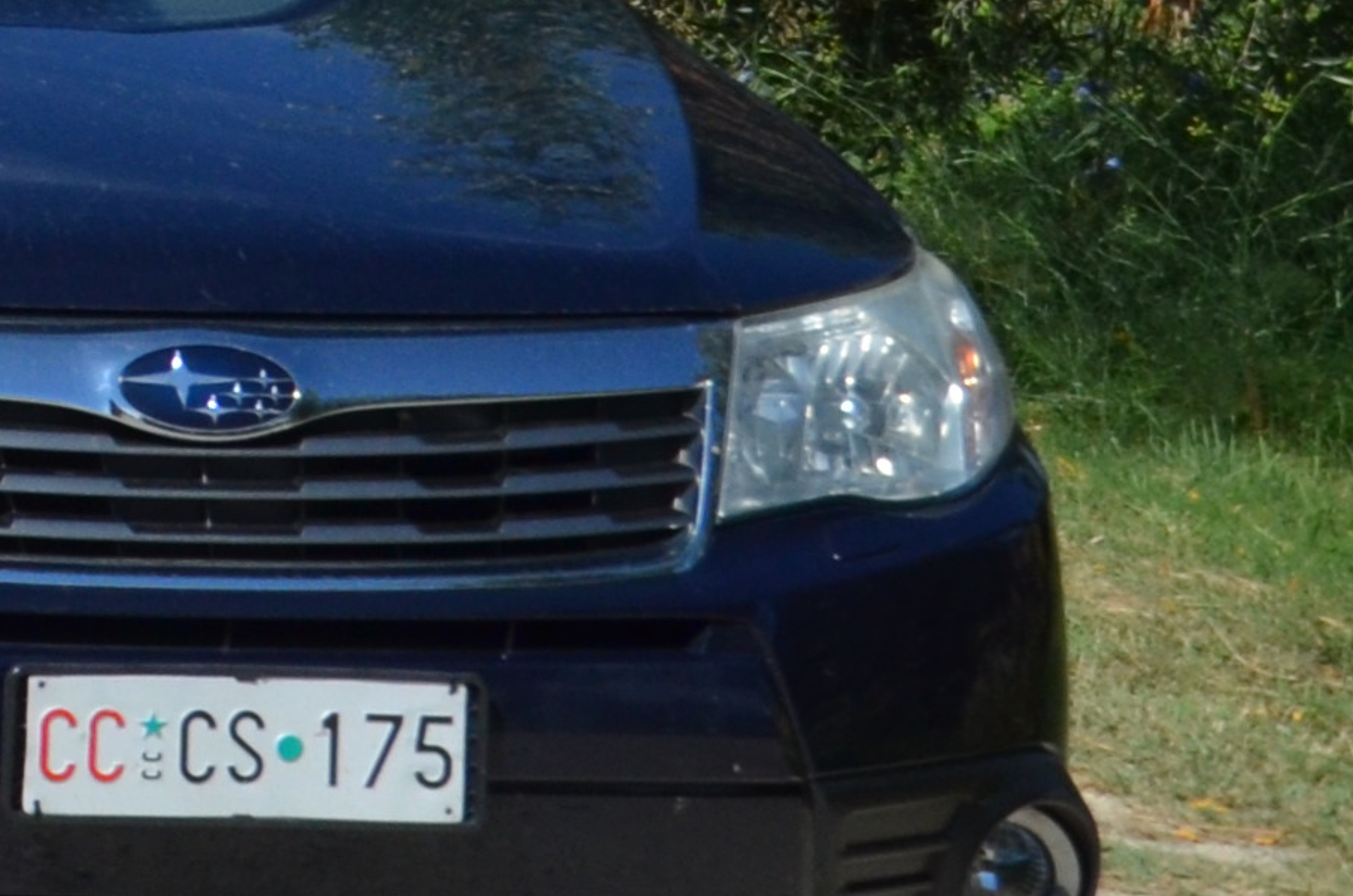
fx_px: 7641
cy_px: -1112
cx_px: -2154
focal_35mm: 204
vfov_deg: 6.4
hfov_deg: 8.9
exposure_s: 1/1600
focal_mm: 25
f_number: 7.1
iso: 400
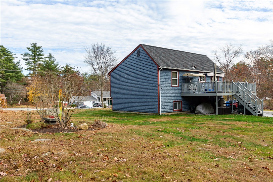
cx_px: 136
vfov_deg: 43.6
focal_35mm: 30
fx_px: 227
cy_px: 91
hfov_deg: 61.9
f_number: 6.3
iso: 100
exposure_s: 1/100
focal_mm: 30
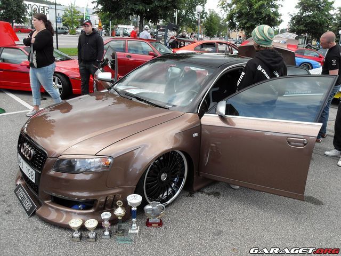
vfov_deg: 49.7
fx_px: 276
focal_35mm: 28
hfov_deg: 63.4
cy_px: 128
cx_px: 170
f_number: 2.8
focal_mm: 6
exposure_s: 1/250
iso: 80
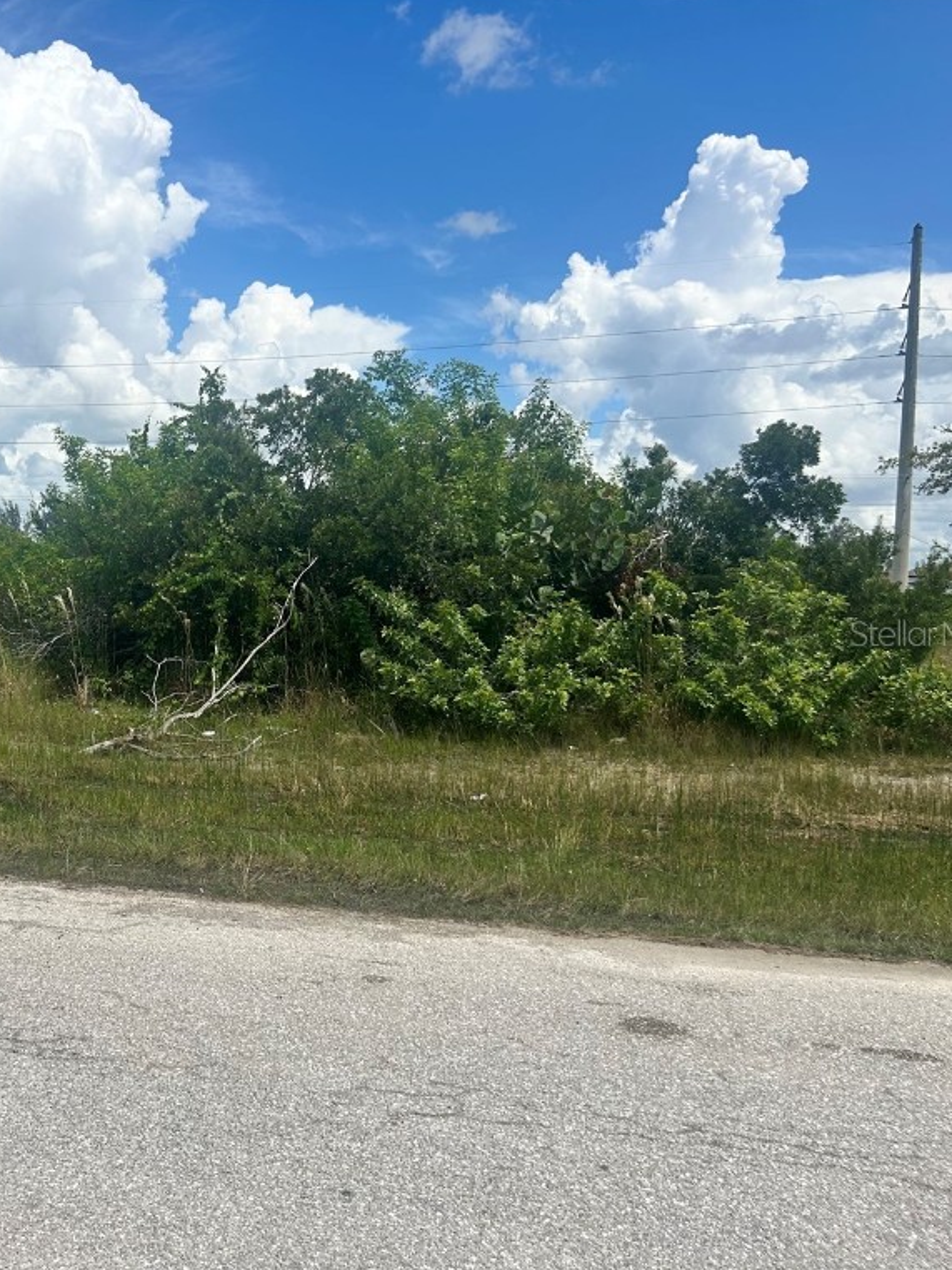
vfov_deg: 52.6
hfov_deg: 38.7
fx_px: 1283
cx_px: 153
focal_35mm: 35
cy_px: 632
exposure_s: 1/6579
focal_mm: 5.7
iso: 50
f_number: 1.5
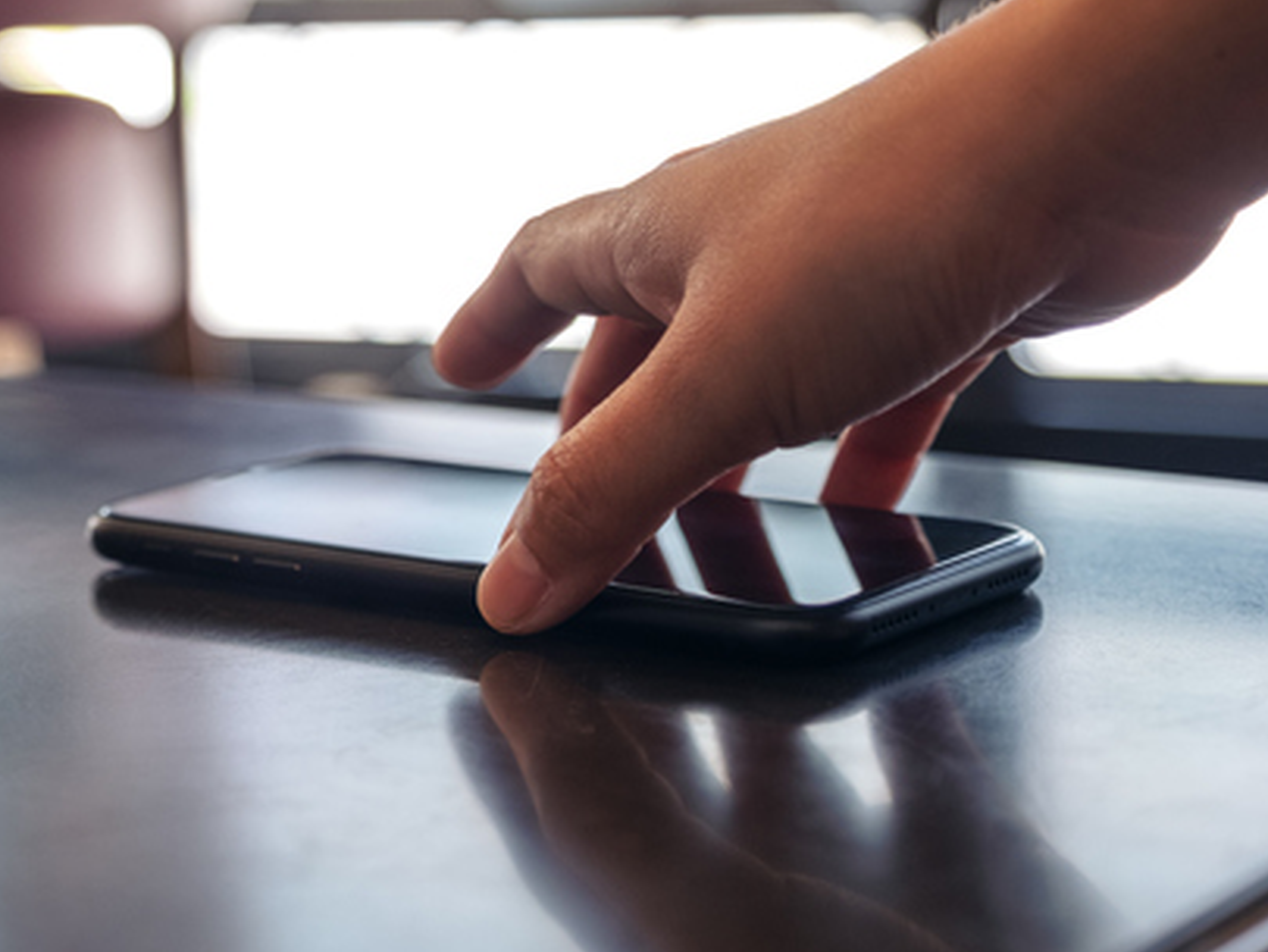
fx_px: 3151
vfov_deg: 17.2
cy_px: 362
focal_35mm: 86
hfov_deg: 22.6
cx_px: 344
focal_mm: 33.2
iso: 200
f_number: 2.8
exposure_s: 1/50
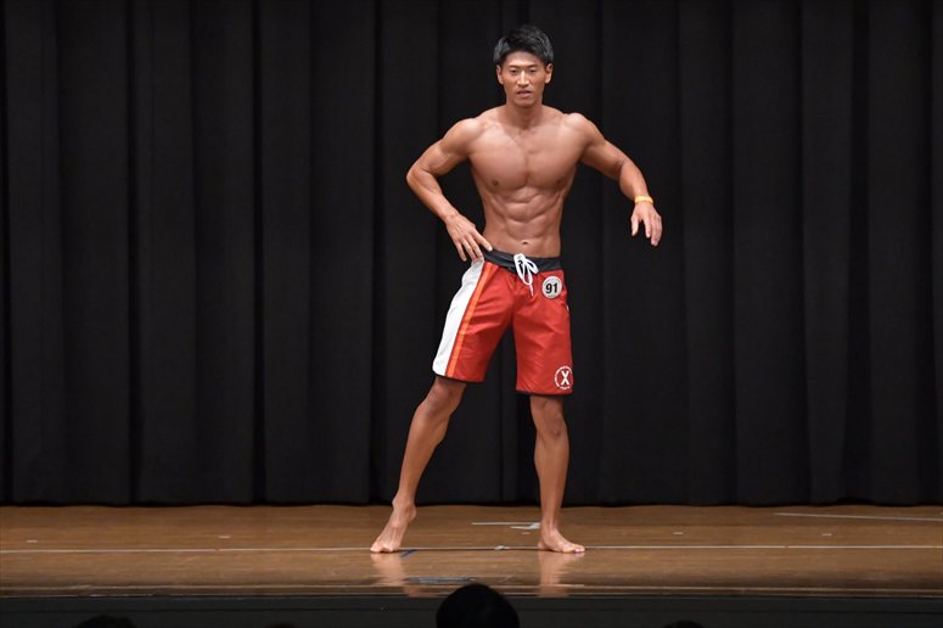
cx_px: 472
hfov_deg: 9.5
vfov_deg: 6.3
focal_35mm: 217
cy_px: 314
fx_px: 5681
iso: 6400
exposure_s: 1/400
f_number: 5.6
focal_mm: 145
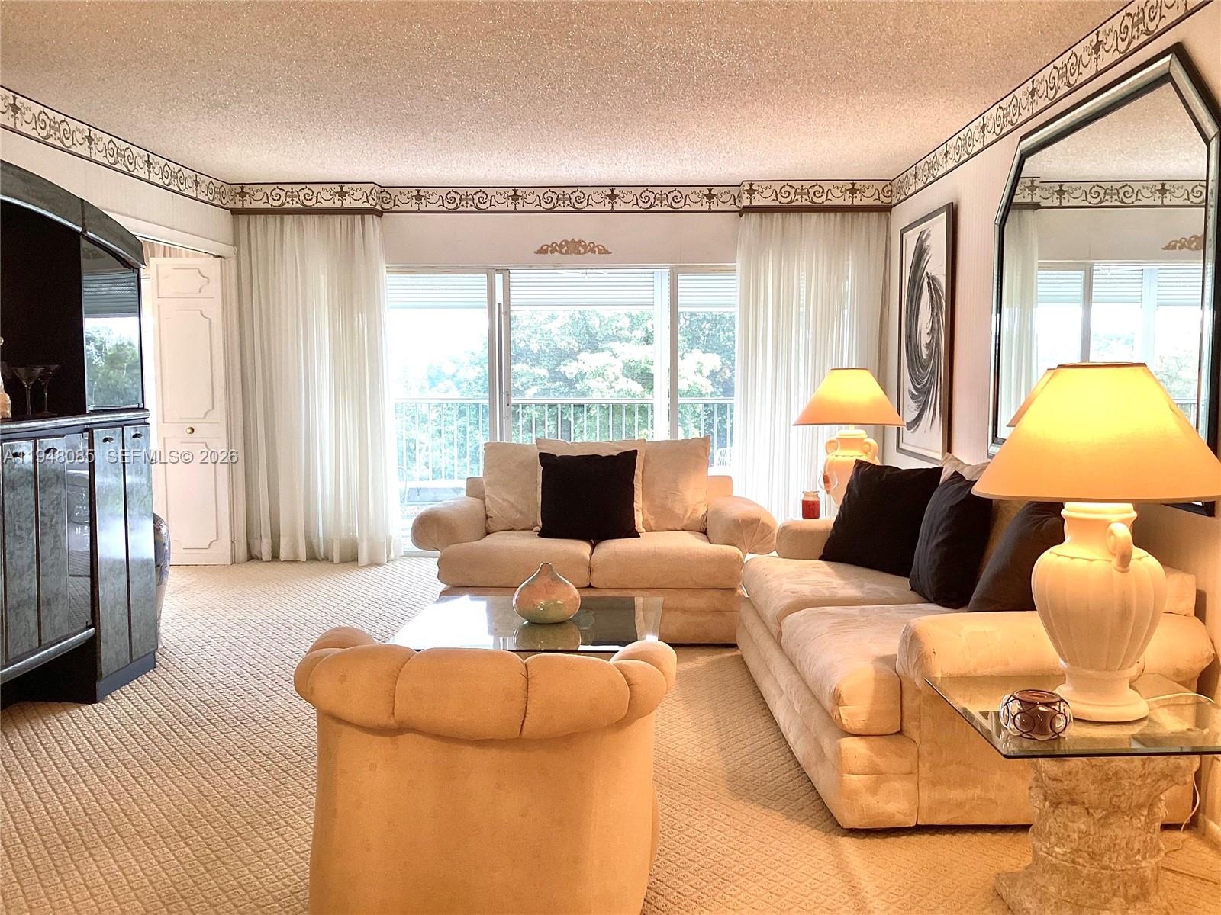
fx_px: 1093
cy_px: 458
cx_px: 610
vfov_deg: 45.4
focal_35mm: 31
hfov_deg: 58.4
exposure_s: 1/60
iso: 64
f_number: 2.4
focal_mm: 3.3
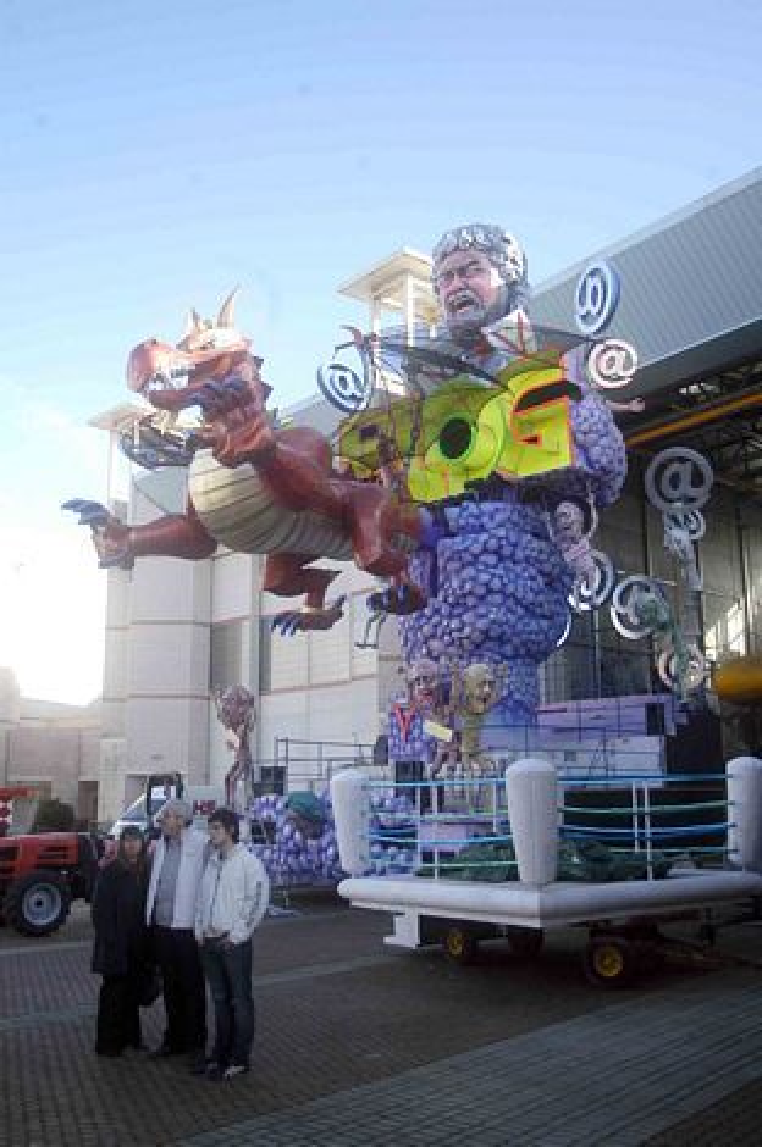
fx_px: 1051
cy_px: 574
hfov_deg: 39.9
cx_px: 381
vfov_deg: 57.3
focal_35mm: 33
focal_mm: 22
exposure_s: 1/350
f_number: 5
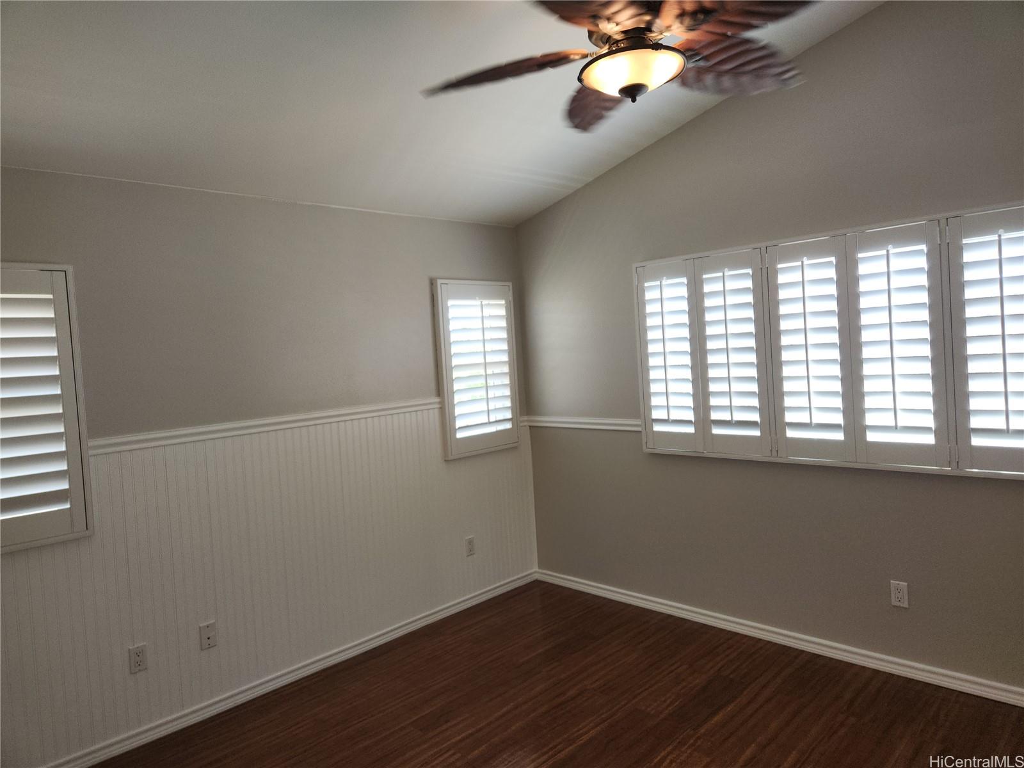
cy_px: 384
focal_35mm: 23
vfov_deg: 58.9
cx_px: 512
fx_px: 680
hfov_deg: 73.9
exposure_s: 1/60
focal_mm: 5.4
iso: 50
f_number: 1.8
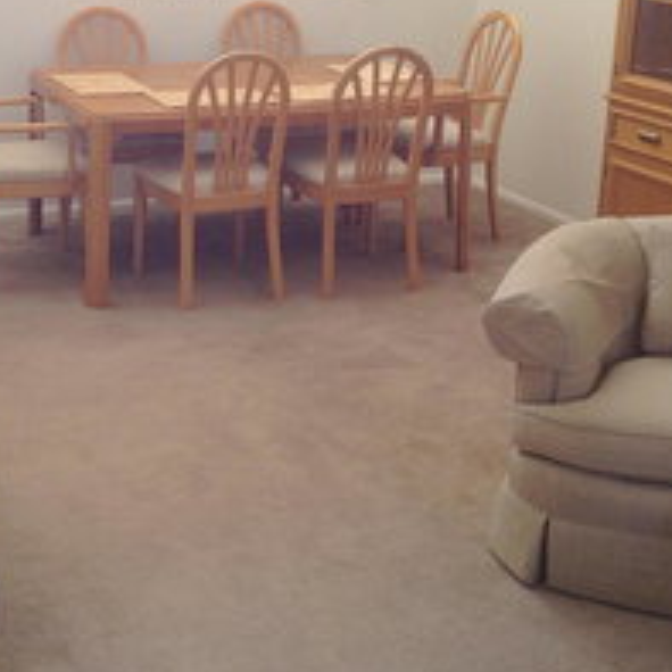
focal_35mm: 67
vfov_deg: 25.5
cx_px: 198
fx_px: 1472
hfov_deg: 25.5
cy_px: 198
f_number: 2.4
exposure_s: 1/40
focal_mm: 4.28
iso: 64
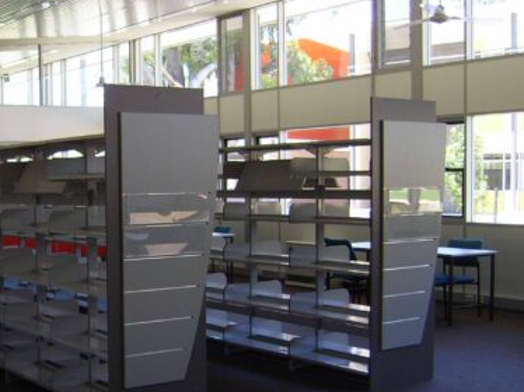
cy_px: 249
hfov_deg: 31.0
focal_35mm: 61
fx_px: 923
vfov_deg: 23.9
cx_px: 116
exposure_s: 1/160
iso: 100
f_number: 2.8
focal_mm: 7.8
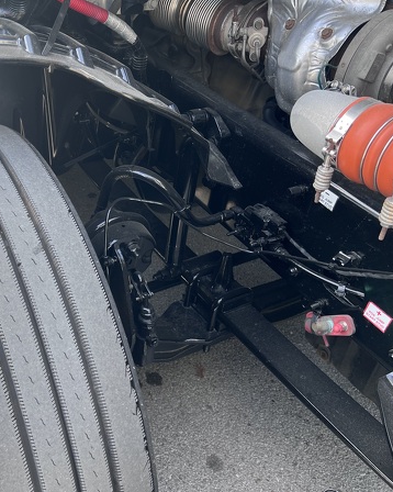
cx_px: 119
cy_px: 246
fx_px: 495
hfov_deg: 42.5
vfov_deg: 52.9
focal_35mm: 34
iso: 32
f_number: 1.5
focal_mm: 5.7
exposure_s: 1/148
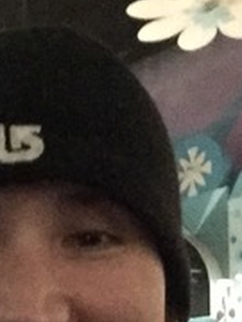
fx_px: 802
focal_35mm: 86
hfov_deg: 16.9
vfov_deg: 22.4
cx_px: 22
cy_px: 261
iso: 2000
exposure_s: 1/15
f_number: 2.2
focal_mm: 2.65
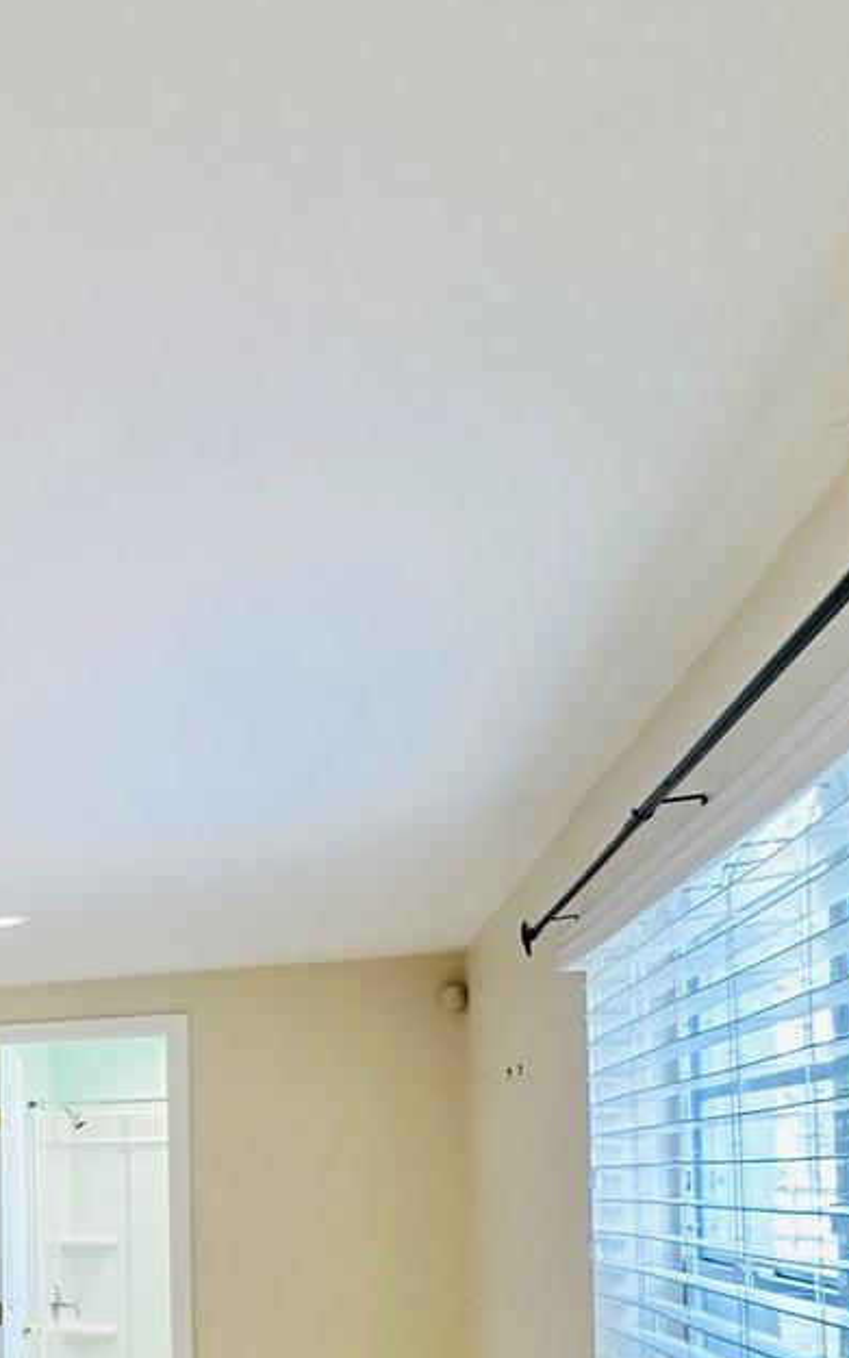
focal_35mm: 38
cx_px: -612
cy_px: 1154
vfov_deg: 47.6
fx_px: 1406
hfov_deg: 22.6
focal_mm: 2.22
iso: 250
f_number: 2.2
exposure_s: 1/60
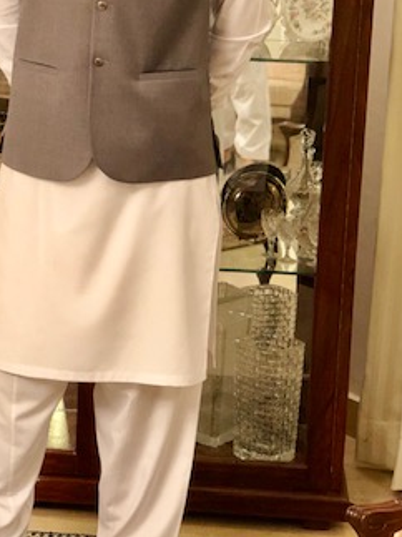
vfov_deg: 19.0
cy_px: 151
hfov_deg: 14.3
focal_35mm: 103
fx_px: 1596
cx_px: 100
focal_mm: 6
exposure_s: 1/17
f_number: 2.4
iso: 160
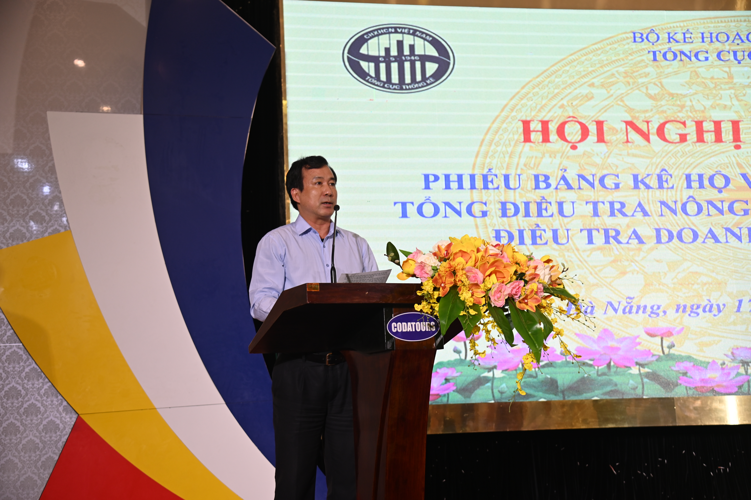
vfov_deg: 29.2
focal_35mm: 46
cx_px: 376
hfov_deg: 42.8
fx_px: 959
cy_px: 250
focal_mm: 46
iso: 400
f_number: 4
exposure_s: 1/125
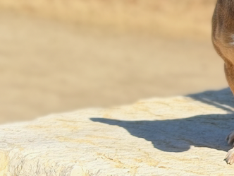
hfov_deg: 10.3
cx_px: 372
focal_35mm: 185
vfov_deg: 7.7
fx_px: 1251
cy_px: -162
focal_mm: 6.76
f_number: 1.78
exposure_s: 1/3226
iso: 64
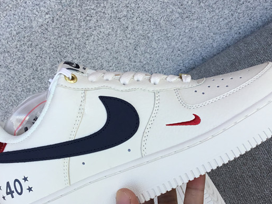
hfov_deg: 35.5
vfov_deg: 27.0
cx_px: 128
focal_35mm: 54
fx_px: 424
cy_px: 109
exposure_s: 1/301
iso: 25
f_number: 2.4
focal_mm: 3.3
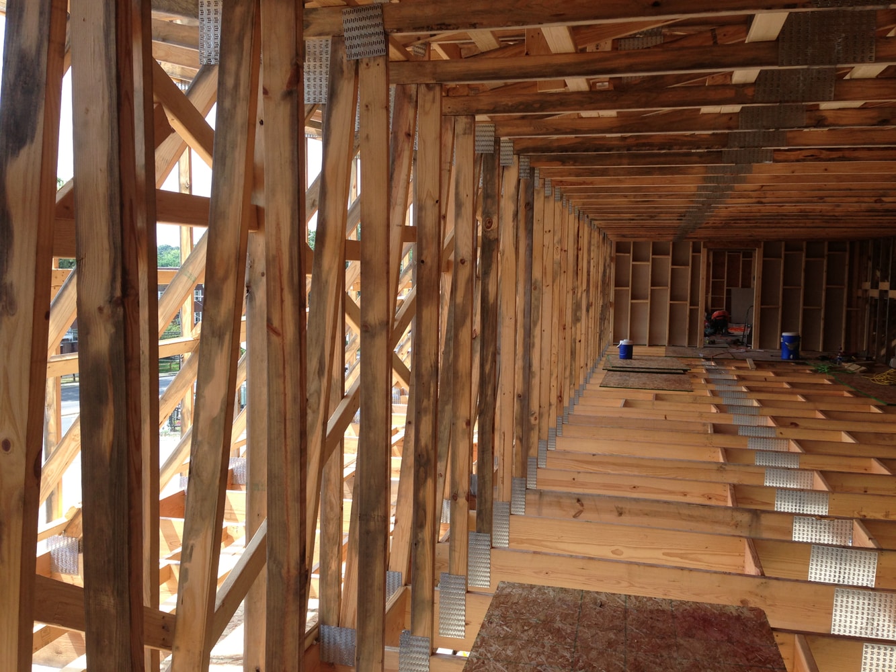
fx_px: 854
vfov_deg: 43.0
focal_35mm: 33
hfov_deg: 55.3
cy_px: 336
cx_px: 448
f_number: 2.4
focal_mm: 4.13
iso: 50
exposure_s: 1/319
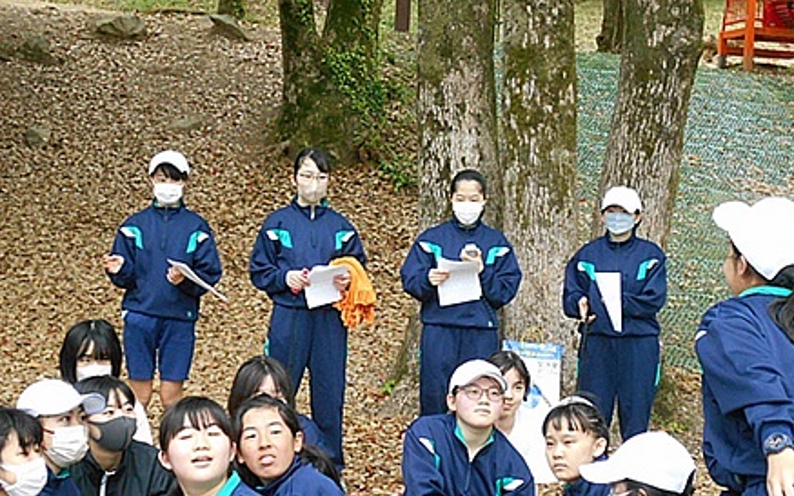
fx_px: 1731
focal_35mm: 80
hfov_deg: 25.8
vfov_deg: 16.3
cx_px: 420
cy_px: 315
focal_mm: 11.6
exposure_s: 1/250
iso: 500
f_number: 5.3
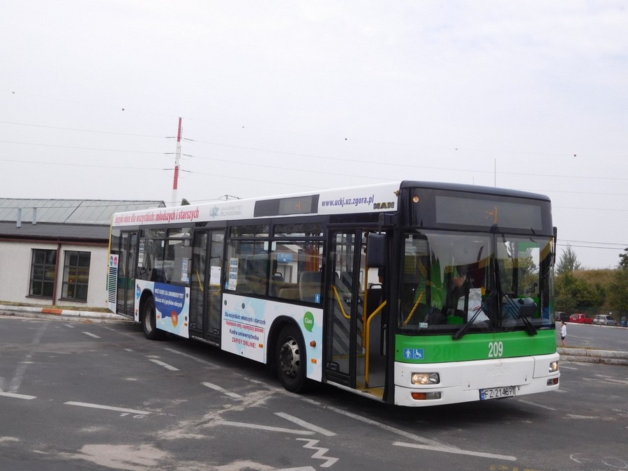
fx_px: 635
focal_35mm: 35
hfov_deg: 52.6
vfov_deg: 40.7
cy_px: 236
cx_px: 314
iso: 125
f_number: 3.8
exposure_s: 1/640
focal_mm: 6.2
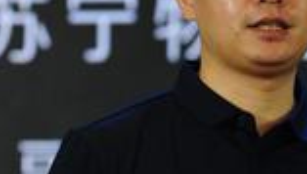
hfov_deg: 4.9
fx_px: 3580
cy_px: 104
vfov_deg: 2.8
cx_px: 329
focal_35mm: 439
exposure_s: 1/250
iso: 400
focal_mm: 120
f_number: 3.5
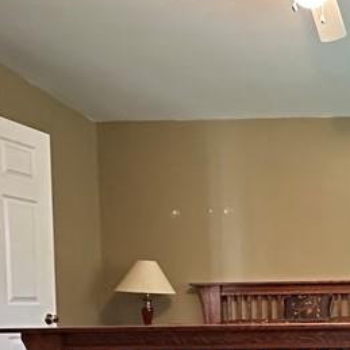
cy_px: 326
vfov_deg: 32.6
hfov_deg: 31.5
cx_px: 365
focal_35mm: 49
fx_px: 561
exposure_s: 1/40
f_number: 2.2
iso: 1000
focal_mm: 2.22
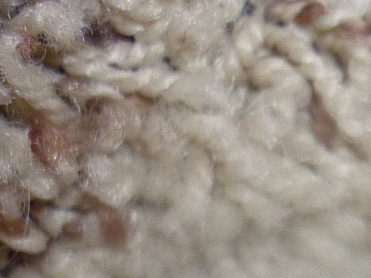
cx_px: 778
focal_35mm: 143
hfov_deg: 12.0
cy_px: 465
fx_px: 1532
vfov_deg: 9.9
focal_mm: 5.5
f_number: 2.8
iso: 100
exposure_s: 1/30
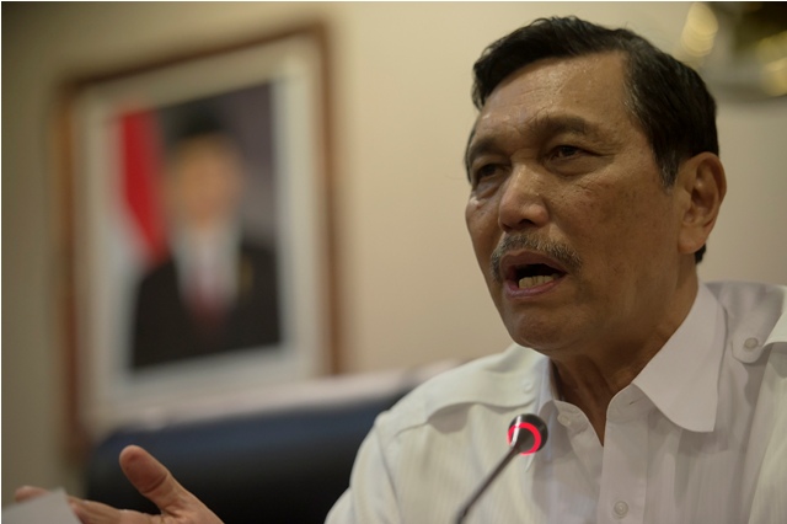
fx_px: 3387
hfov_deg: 13.3
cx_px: 394
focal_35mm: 155
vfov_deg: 8.8
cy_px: 262
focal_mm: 155
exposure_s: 1/200
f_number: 2.8
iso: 2000
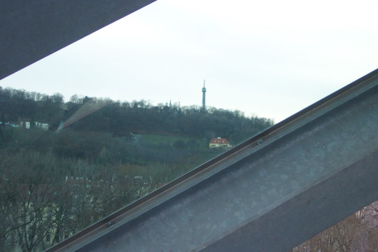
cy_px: 126
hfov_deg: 31.9
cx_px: 189
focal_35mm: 63
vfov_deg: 21.6
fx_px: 661
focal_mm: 13.3
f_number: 3.4
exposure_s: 1/90
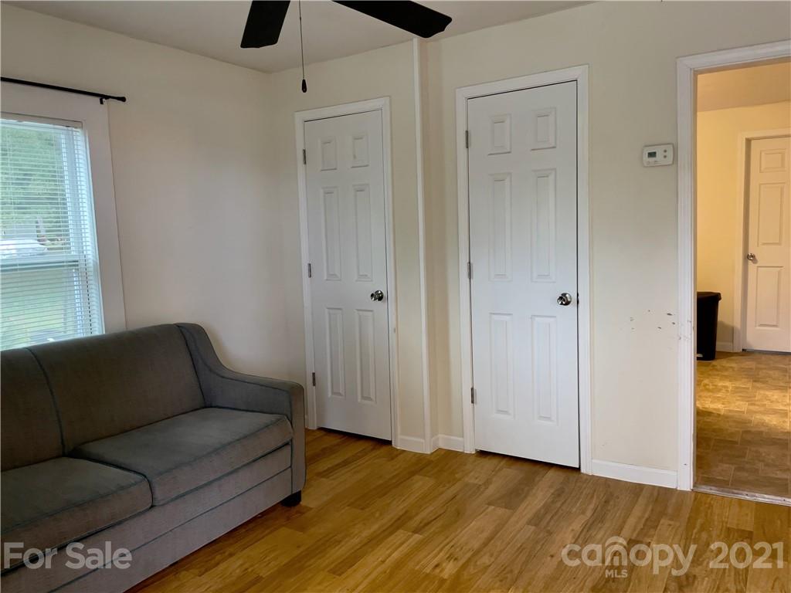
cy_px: 296
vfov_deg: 53.1
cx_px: 396
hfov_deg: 67.3
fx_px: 594
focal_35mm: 26
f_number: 1.6
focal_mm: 4.2
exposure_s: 1/33
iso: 500
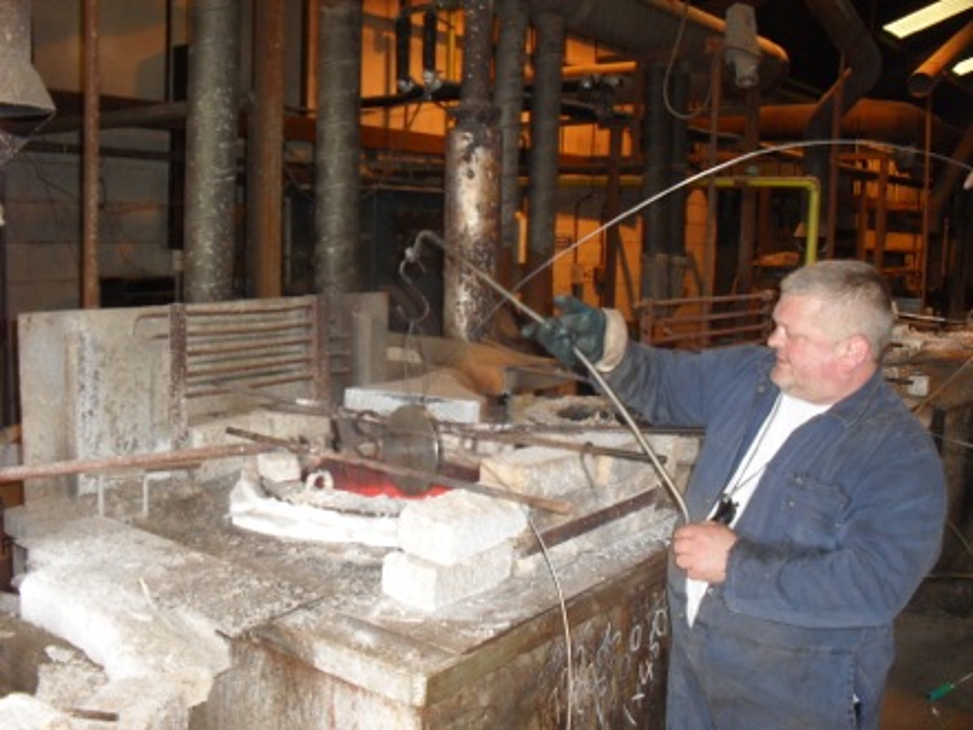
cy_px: 365
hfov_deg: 52.6
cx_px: 486
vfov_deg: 40.7
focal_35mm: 35
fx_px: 984
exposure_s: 1/45
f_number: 3.2
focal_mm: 6.3
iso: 200
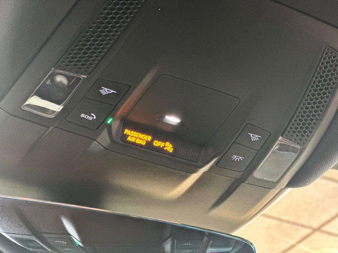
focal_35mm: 77
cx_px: 169
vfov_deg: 19.1
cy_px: 126
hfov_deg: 25.3
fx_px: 752
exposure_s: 1/15
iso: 800
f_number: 2.8
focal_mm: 9
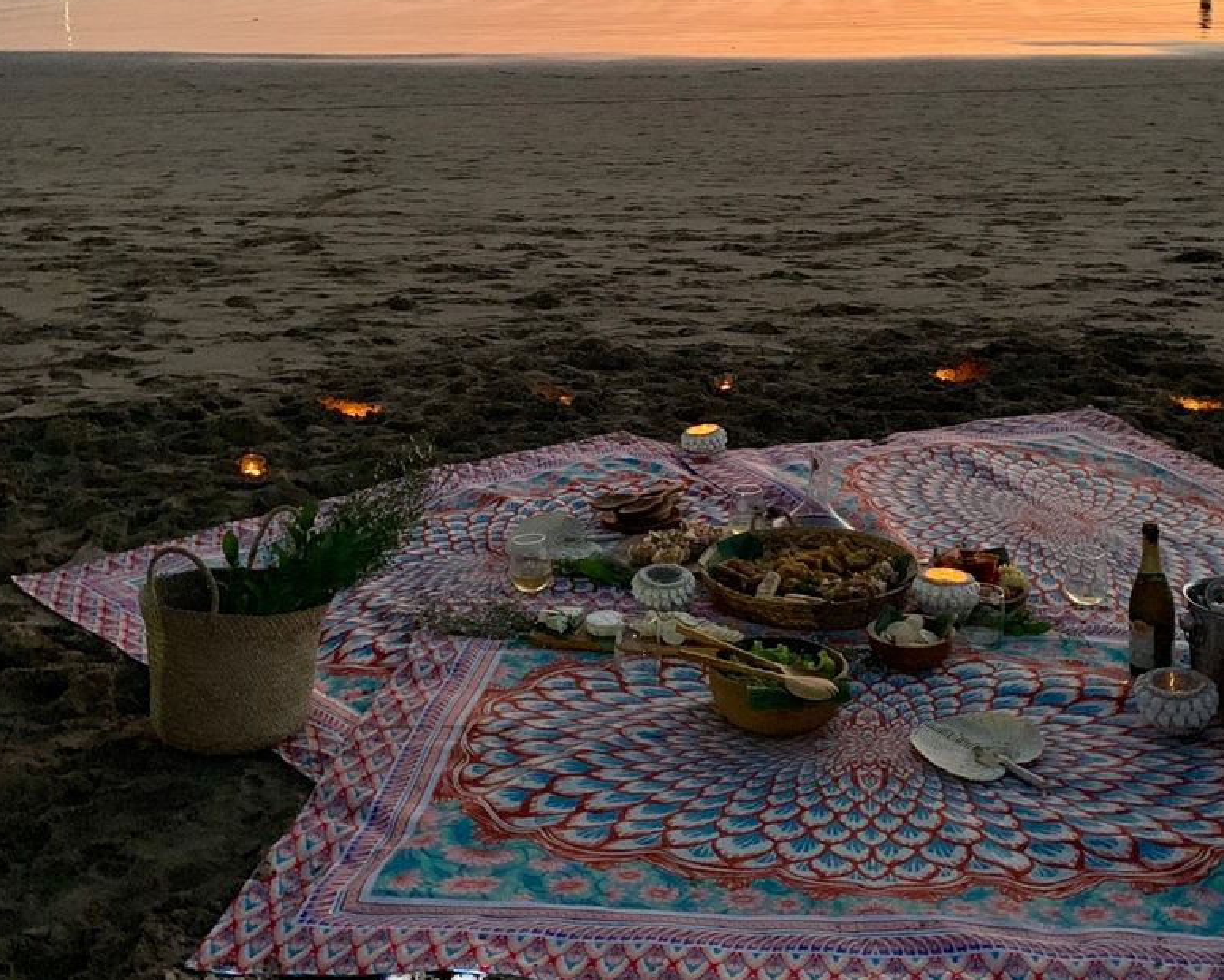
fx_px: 1522
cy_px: 344
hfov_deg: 43.5
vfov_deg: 35.4
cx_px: 752
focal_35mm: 42
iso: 500
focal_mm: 4.25
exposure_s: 1/30
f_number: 1.8
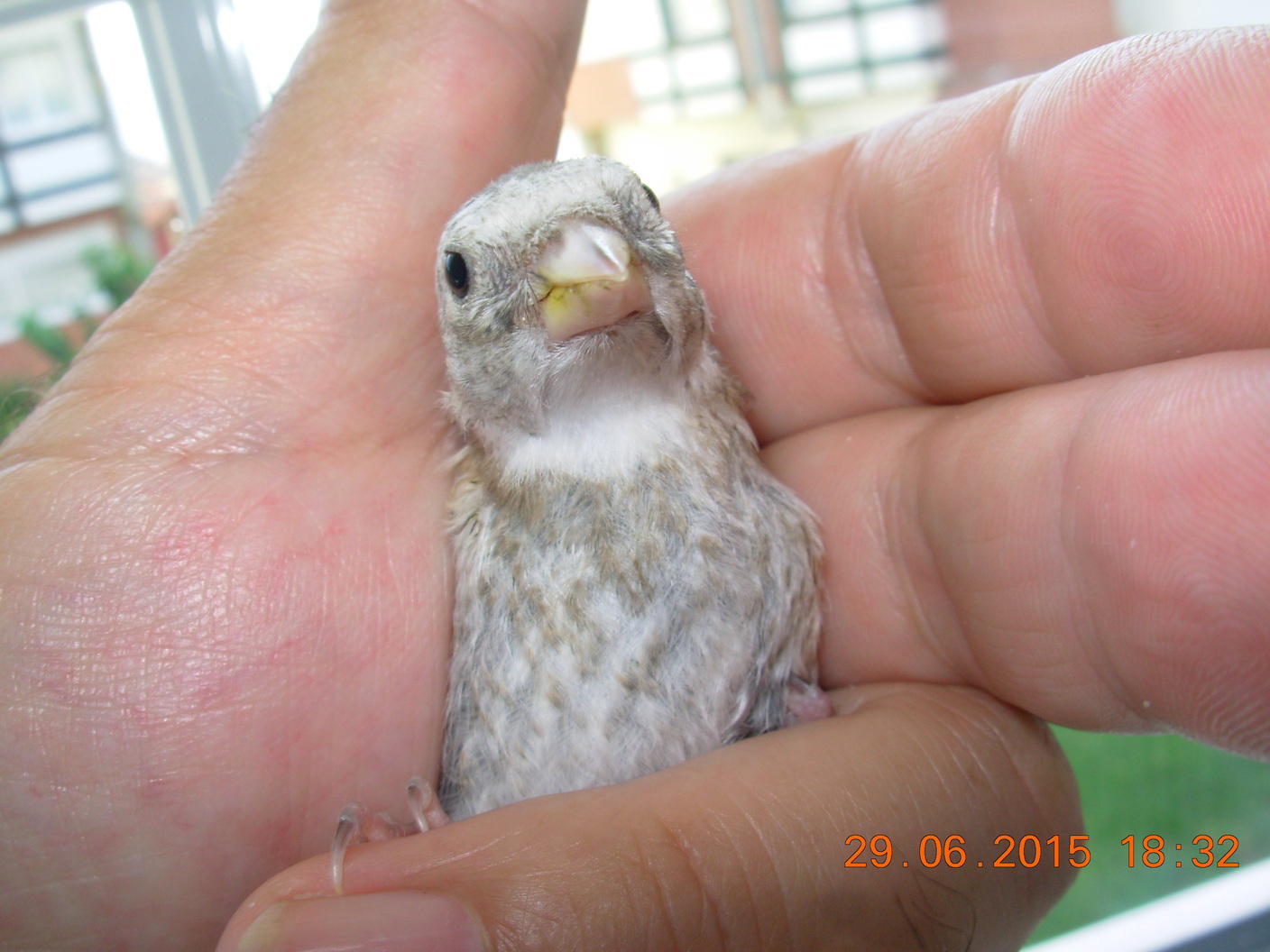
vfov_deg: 37.7
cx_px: 635
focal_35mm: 38
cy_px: 476
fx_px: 1394
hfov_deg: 49.0
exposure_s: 1/32
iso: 50
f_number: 4.9
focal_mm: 6.3
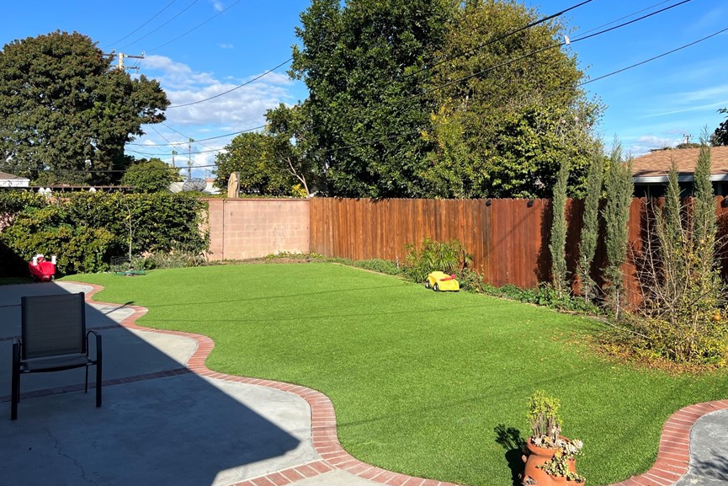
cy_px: 196
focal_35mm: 32
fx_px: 647
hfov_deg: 58.7
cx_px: 376
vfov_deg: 41.0
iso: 50
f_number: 1.5
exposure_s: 1/3257
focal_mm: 5.7
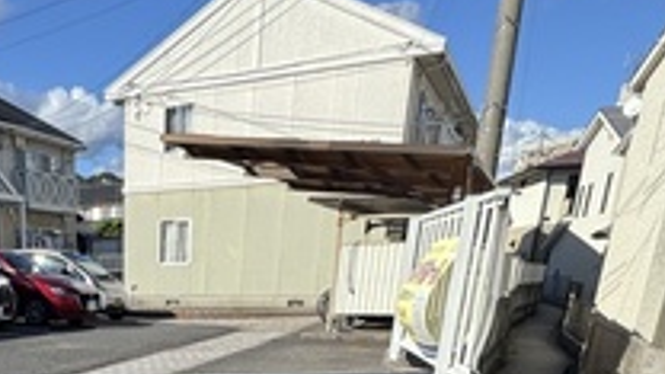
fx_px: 723
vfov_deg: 23.0
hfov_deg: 45.5
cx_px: 86
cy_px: 572
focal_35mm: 41
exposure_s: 1/1217
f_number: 2.2
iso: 50
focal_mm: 2.22
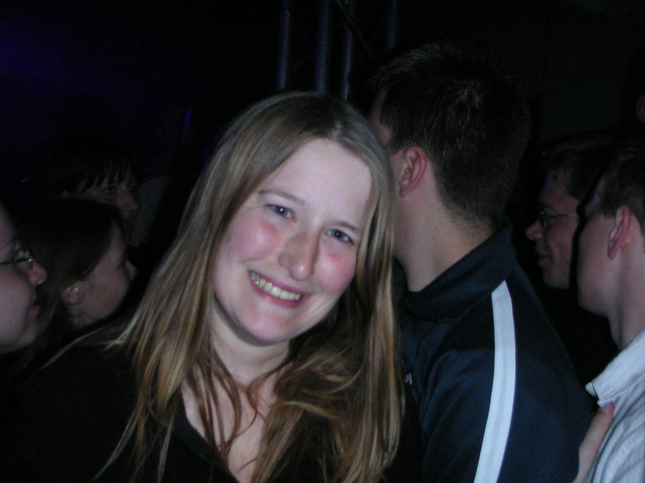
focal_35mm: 38
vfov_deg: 37.7
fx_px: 708
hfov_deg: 49.0
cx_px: 322
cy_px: 242
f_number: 2.8
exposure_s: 1/45
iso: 160
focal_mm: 6
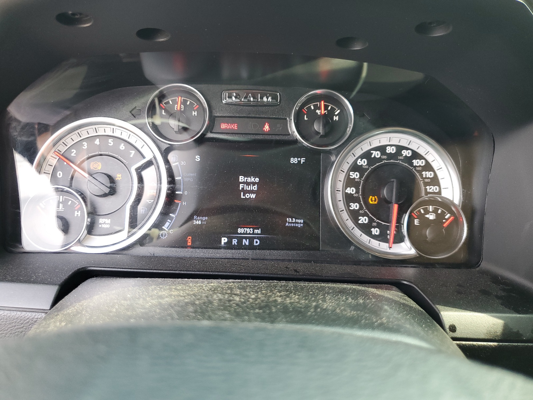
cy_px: 200
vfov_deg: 53.1
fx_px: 400
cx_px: 266
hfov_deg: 67.3
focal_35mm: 26
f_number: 1.5
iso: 86
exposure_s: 1/120
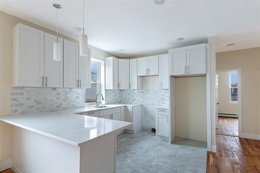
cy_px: 86
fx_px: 125
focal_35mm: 17
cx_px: 130
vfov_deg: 69.6
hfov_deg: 92.4
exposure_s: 1/1.67
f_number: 8
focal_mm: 11.5
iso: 100
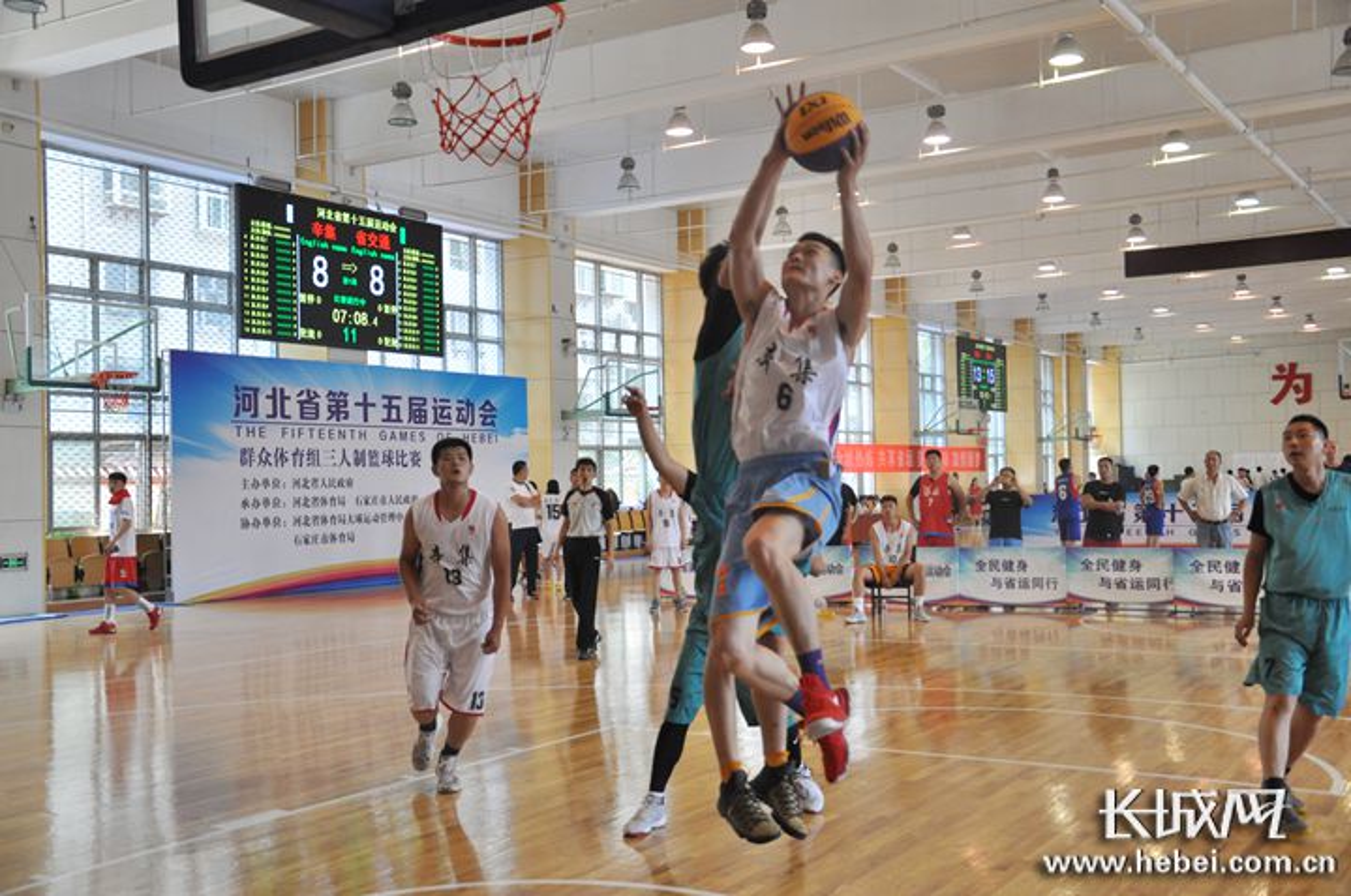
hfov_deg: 51.3
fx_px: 1405
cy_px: 448
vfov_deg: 35.4
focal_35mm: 38
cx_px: 676
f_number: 4
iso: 1600
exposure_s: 1/500
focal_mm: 25
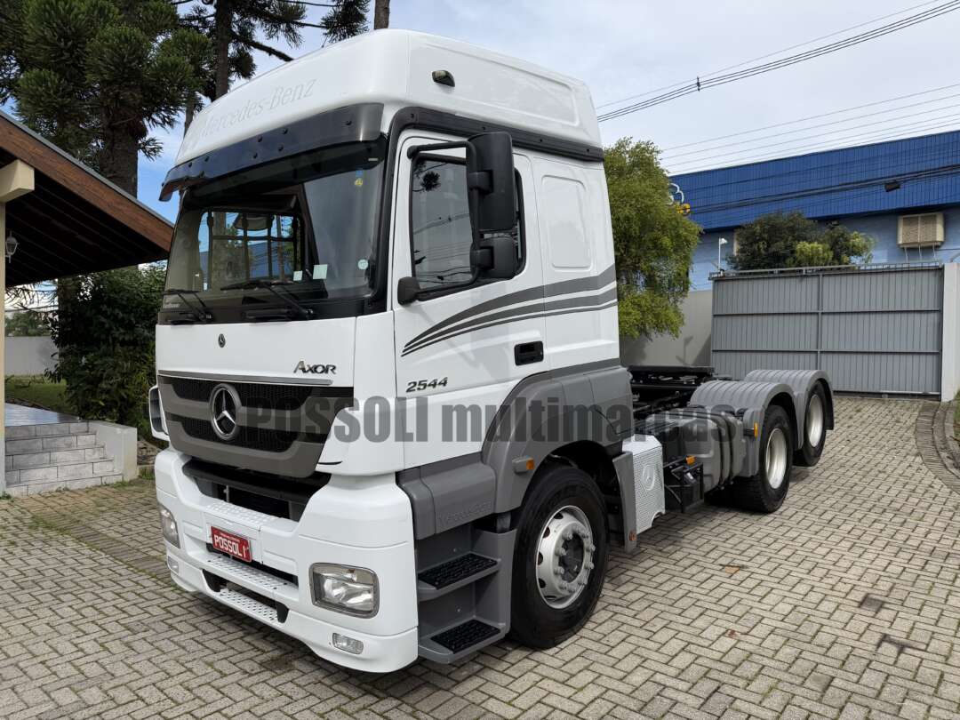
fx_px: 666
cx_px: 480
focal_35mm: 24
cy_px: 360
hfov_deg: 71.6
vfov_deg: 56.8
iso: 80
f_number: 1.78
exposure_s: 1/3759
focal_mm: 6.76
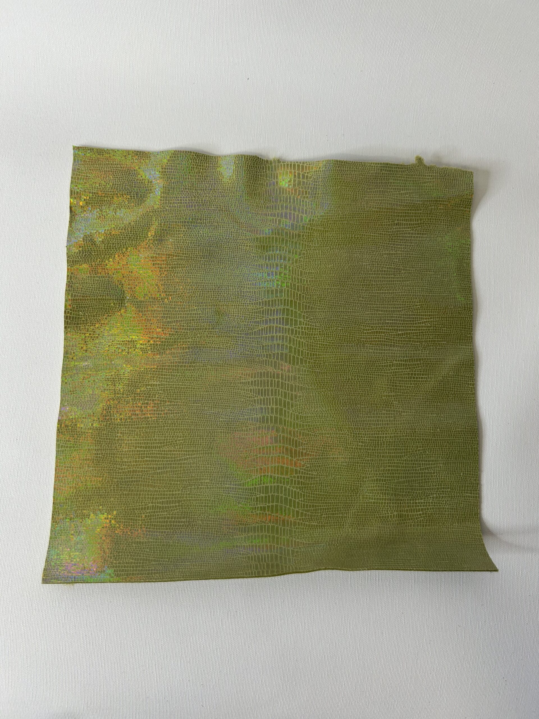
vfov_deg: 67.3
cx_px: 270
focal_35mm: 26
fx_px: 540
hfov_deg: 53.1
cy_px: 360
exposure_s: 1/100
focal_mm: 5.7
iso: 50
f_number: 1.5
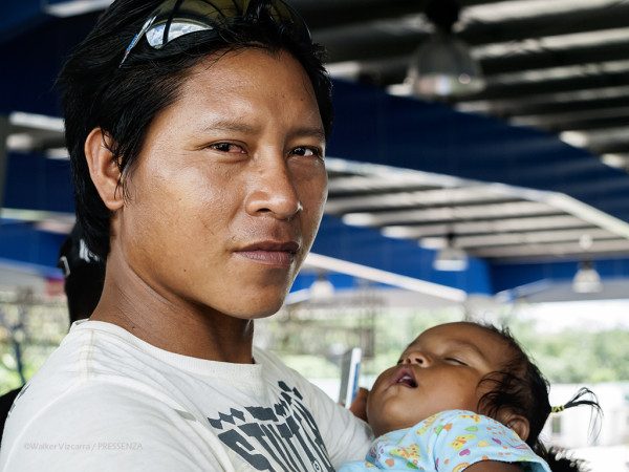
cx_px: 314
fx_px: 1454
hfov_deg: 24.4
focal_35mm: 80
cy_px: 236
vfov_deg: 18.4
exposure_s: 1/320
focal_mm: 40
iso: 400
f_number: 4.5
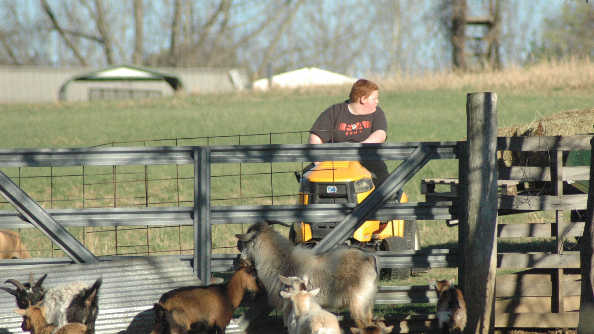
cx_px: 326
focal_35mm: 536
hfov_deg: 4.0
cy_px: 208
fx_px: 8443
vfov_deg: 2.3
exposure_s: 1/2500
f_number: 7.1
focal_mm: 300
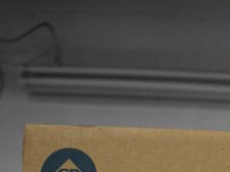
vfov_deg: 11.7
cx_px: 280
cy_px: 428
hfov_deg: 18.4
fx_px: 671
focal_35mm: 101
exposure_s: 1/125
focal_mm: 18
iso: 1250
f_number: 3.5
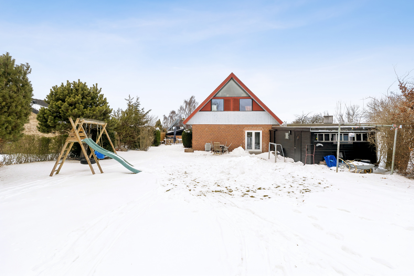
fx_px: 198
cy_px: 138
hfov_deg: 92.4
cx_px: 207
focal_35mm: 17
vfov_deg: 69.7
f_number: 8
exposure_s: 1/320
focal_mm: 11.5
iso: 200
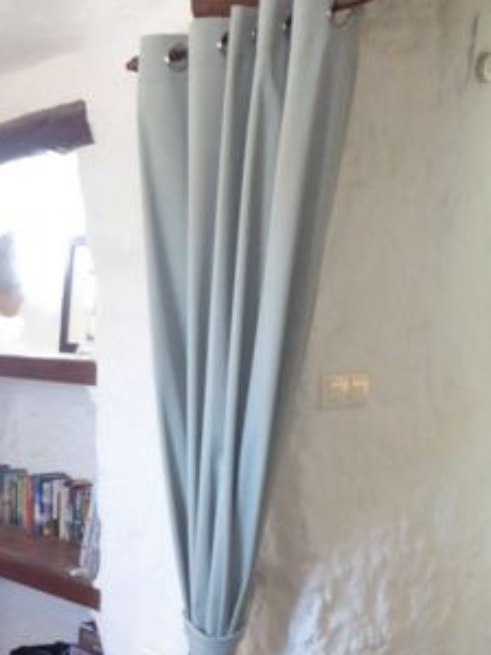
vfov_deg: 32.0
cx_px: -62
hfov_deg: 23.2
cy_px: 508
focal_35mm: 59
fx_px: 1117
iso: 400
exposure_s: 1/10
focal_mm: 4.3
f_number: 3.3
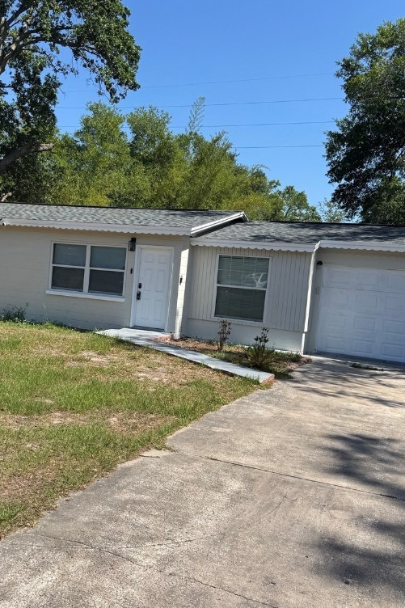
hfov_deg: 38.5
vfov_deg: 55.8
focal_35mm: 34
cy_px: 300
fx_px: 574
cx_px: 141
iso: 80
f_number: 1.78
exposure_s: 1/4608
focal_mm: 6.76
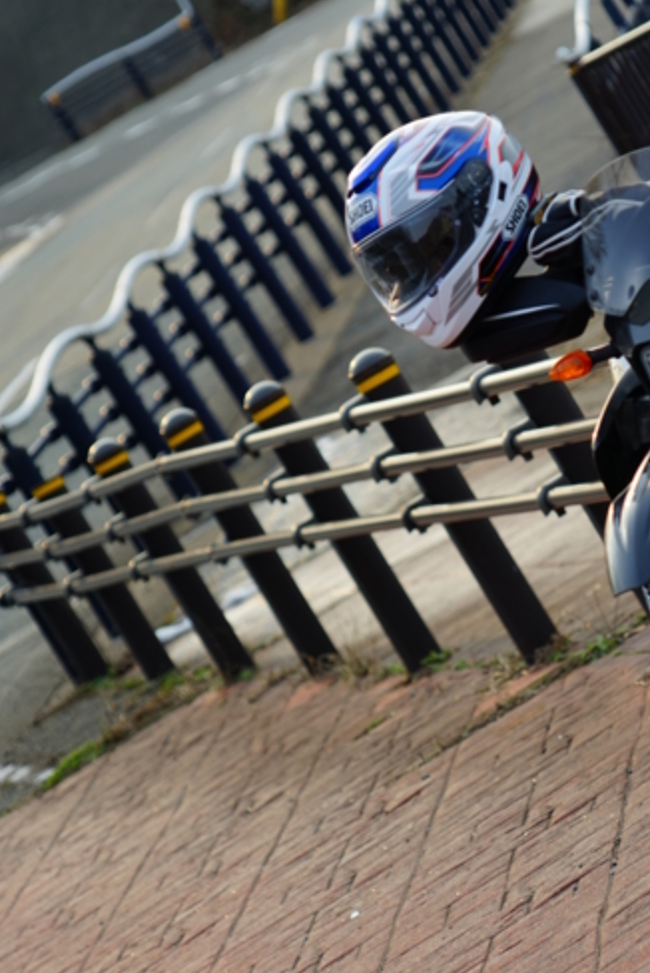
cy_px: 532
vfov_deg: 7.2
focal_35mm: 287
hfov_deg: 4.8
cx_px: 492
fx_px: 7761
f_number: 6.3
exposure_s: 1/200
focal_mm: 175
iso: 125
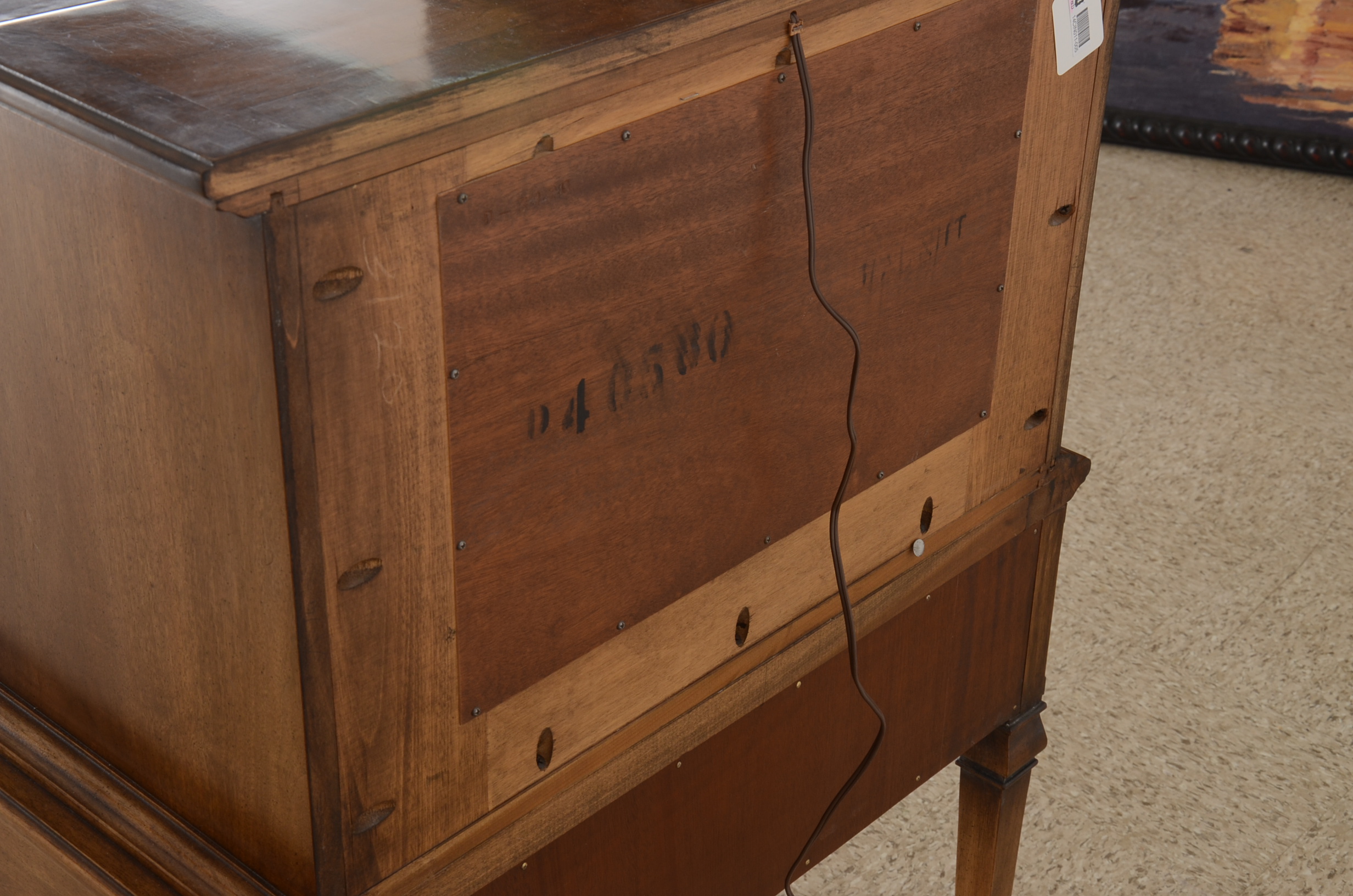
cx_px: 676
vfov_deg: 23.7
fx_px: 2138
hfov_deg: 35.1
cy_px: 448
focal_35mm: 57
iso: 200
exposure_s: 1/80
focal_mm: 38
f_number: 10
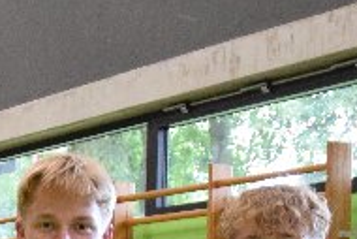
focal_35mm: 158
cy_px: 534
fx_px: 1568
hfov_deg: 12.7
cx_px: -43
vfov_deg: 8.1
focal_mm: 20
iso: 3200
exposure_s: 1/320
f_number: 2.8
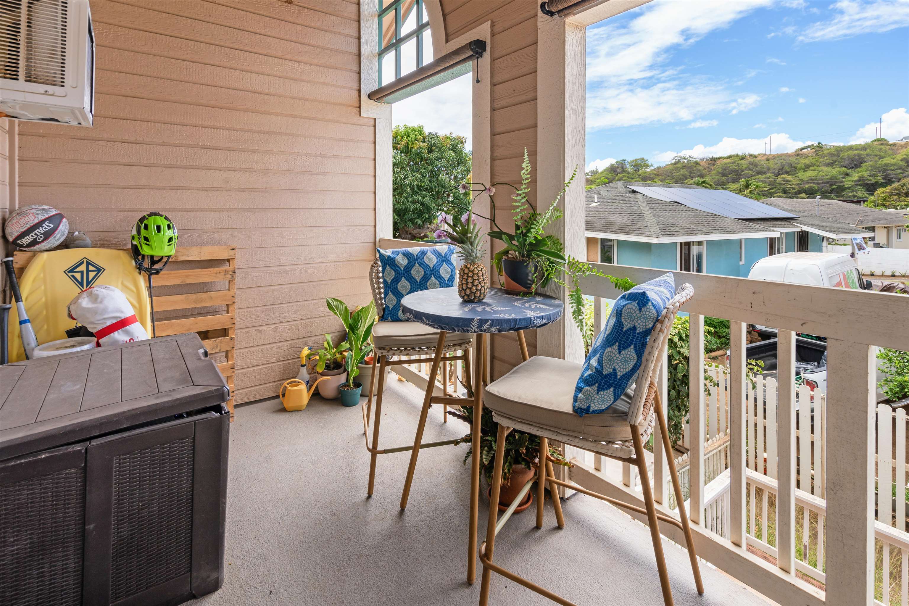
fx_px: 404
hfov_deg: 96.7
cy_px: 303
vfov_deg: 73.7
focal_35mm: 16
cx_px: 454
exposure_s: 1/40
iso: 100
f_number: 9
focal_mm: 16
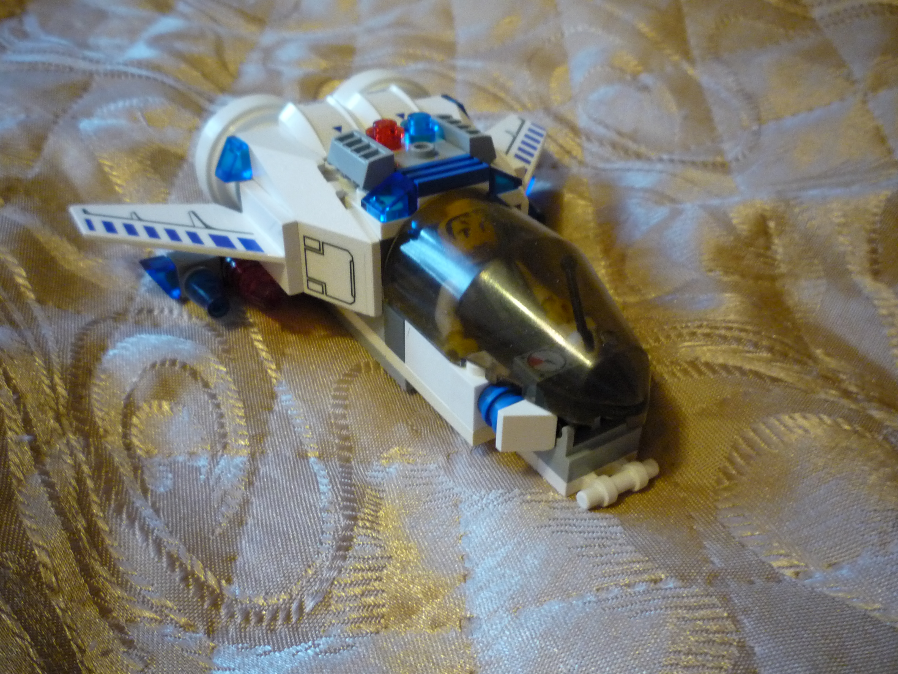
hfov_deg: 56.8
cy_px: 337
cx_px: 449
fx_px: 830
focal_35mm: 32
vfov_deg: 44.2
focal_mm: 5.2
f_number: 3.3
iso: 400
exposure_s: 1/15
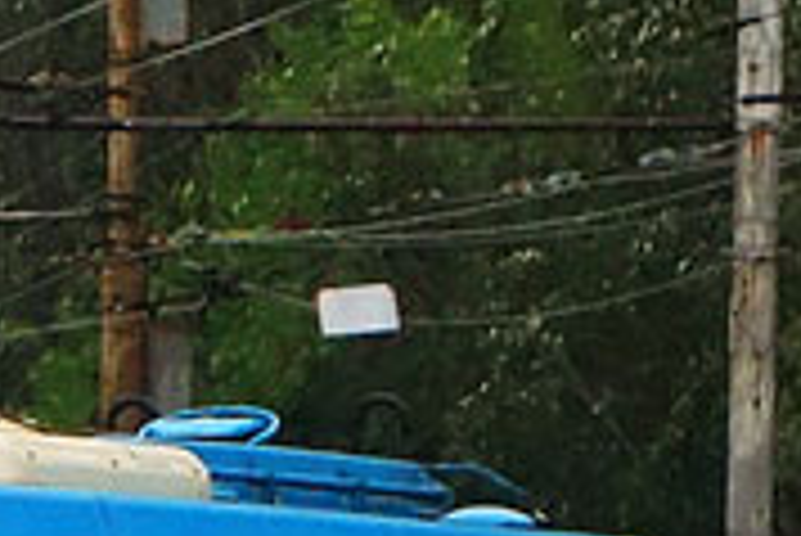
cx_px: -734
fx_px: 15031
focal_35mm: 675
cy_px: 239
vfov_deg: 2.0
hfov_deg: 3.0
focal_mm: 37.1
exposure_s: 1/500
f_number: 4.9
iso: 1000
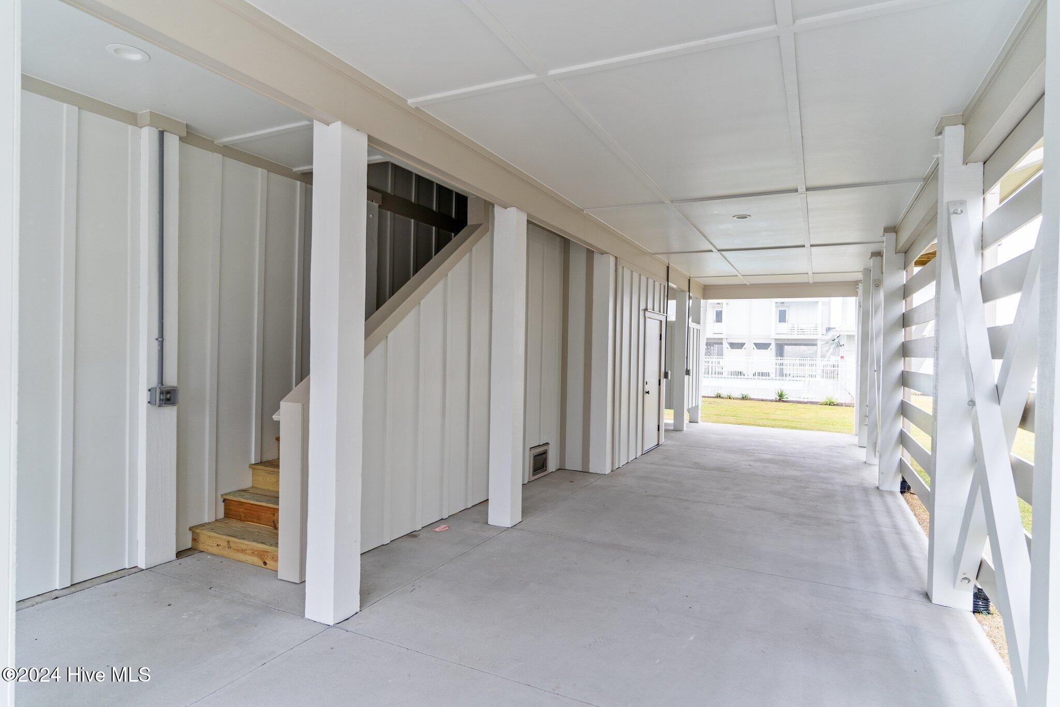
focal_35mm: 20
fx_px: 589
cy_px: 354
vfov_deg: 61.9
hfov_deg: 84.0
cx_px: 530
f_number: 2.8
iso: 200
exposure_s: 1/100
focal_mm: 20
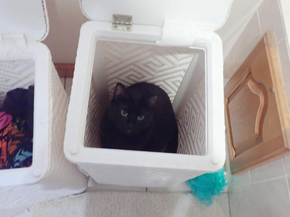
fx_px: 293
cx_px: 145
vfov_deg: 40.7
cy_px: 108
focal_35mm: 35
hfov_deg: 52.6
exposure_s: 1/20
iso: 800
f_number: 2.6
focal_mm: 6.4
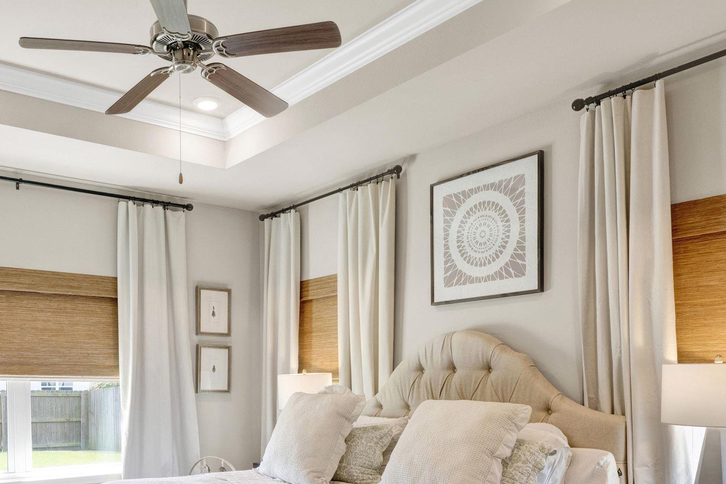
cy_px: 358
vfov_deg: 40.0
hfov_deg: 57.2
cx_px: 240
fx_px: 648
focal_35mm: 32
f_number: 11
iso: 400
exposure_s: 1/15
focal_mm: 14.5
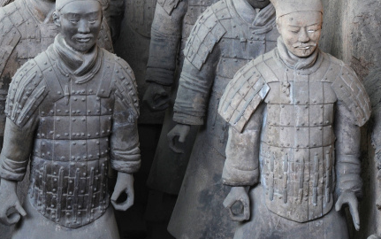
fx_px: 5891
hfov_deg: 3.7
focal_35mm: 567
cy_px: 12
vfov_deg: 2.3
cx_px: -11
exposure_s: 1/6
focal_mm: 200
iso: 400
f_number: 9
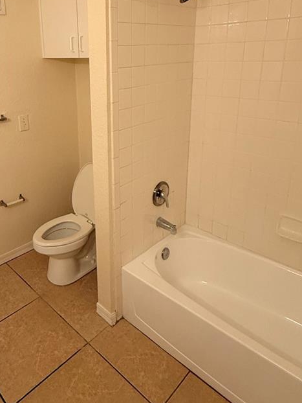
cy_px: 141
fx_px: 314
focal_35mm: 27
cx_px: 100
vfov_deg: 64.0
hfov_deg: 50.4
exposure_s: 1/120
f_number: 2.2
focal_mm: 2.22
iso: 320
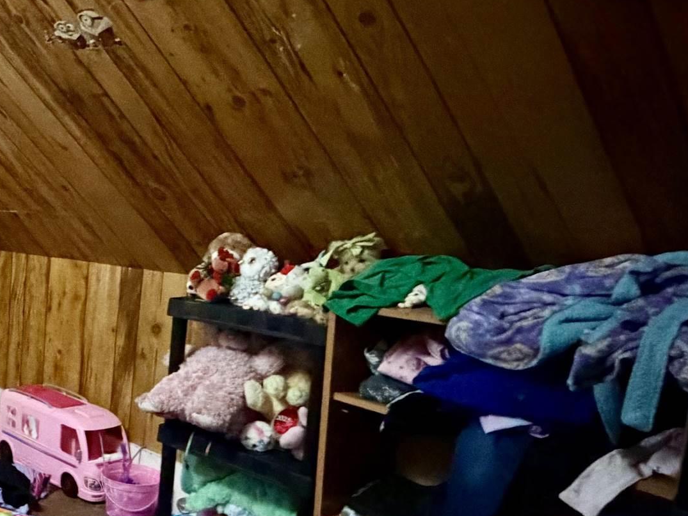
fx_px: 795
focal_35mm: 40
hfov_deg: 36.1
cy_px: 320
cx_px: -142
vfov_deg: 35.8
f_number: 2.2
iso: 1600
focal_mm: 2.22
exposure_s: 1/30
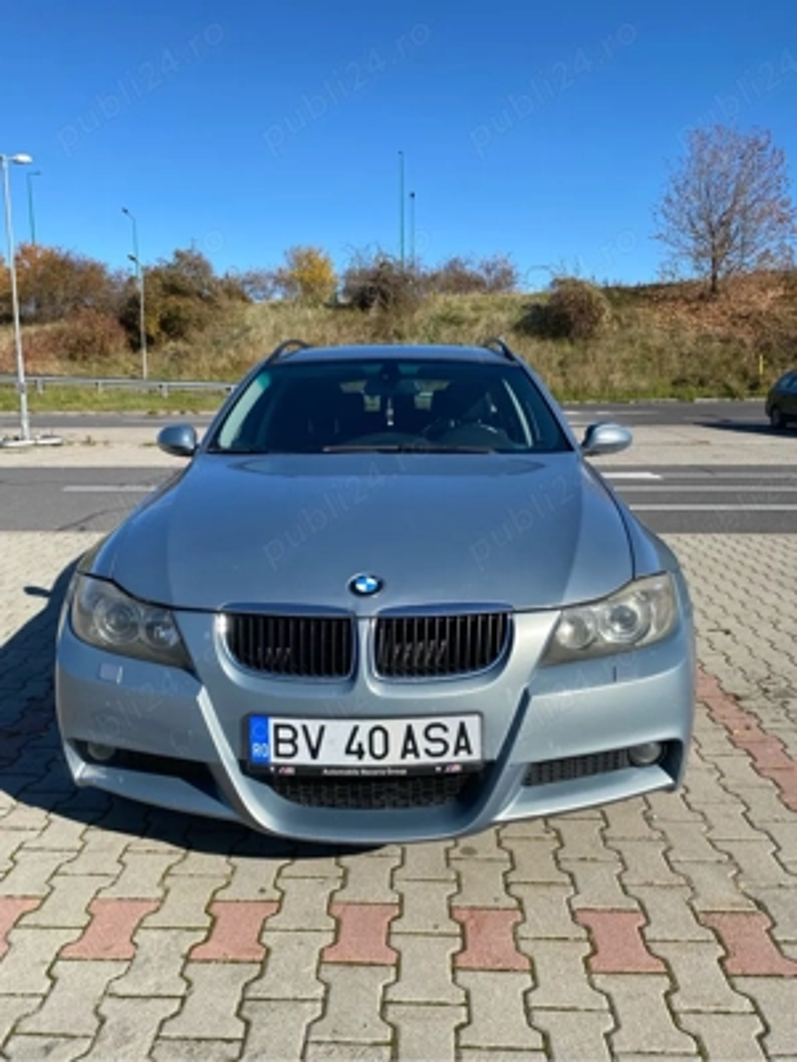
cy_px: 531
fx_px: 798
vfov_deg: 67.3
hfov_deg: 53.1
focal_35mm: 26
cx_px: 398
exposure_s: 1/2463
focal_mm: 4.25
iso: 32
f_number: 1.8
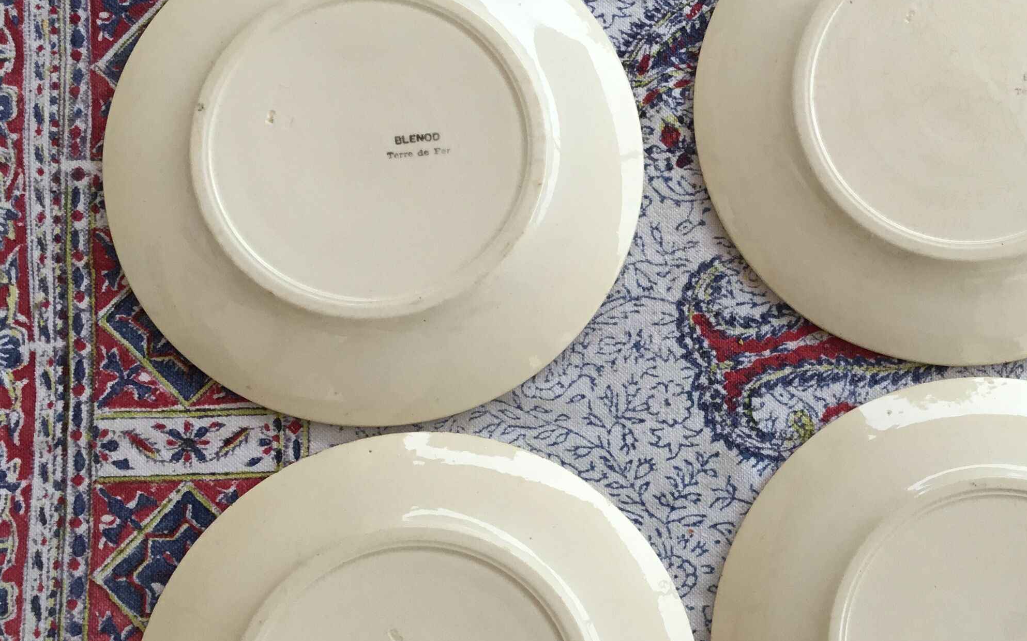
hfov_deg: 37.2
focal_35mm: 54
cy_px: 421
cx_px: 678
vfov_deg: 23.9
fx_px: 1511
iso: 25
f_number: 2.4
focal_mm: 3.3
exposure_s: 1/100
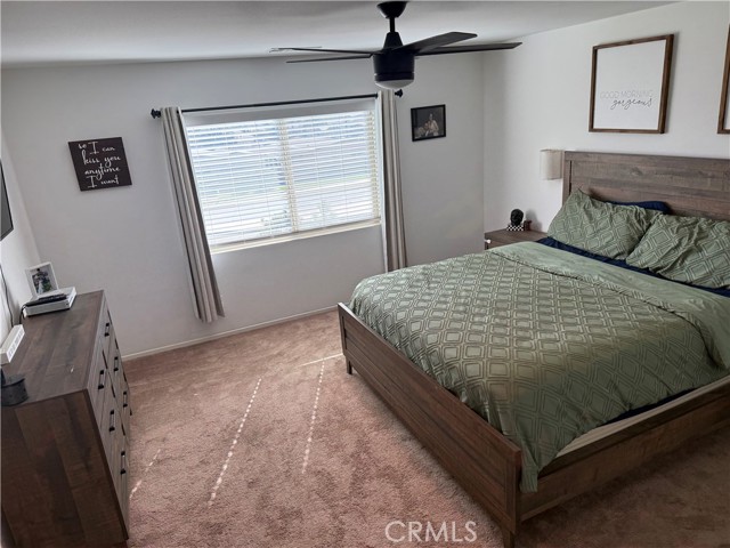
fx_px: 506
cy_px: 274
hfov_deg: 71.6
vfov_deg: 56.8
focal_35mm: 24
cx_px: 365
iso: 100
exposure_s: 1/246
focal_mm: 6.76
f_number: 1.78
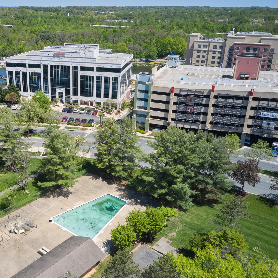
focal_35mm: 36
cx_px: 76
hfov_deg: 44.8
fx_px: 327
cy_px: 140
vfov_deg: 46.0
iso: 100
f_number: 6.3
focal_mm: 10.26
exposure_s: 1/240
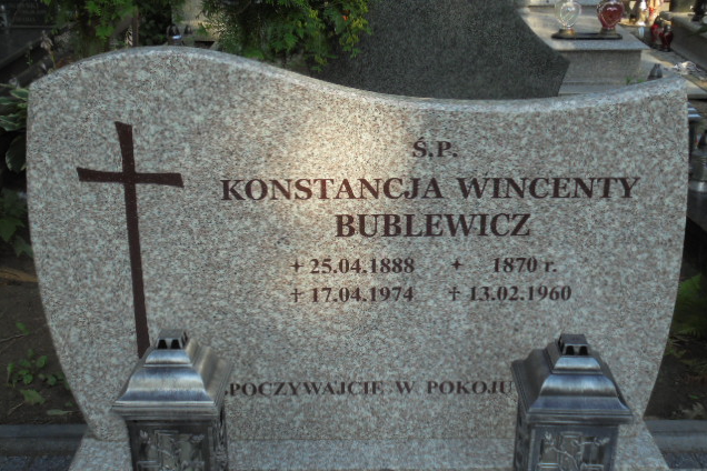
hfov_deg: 43.6
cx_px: 354
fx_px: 884
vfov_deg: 29.9
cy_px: 222
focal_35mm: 45
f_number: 4.5
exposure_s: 1/250
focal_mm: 7.8
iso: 100
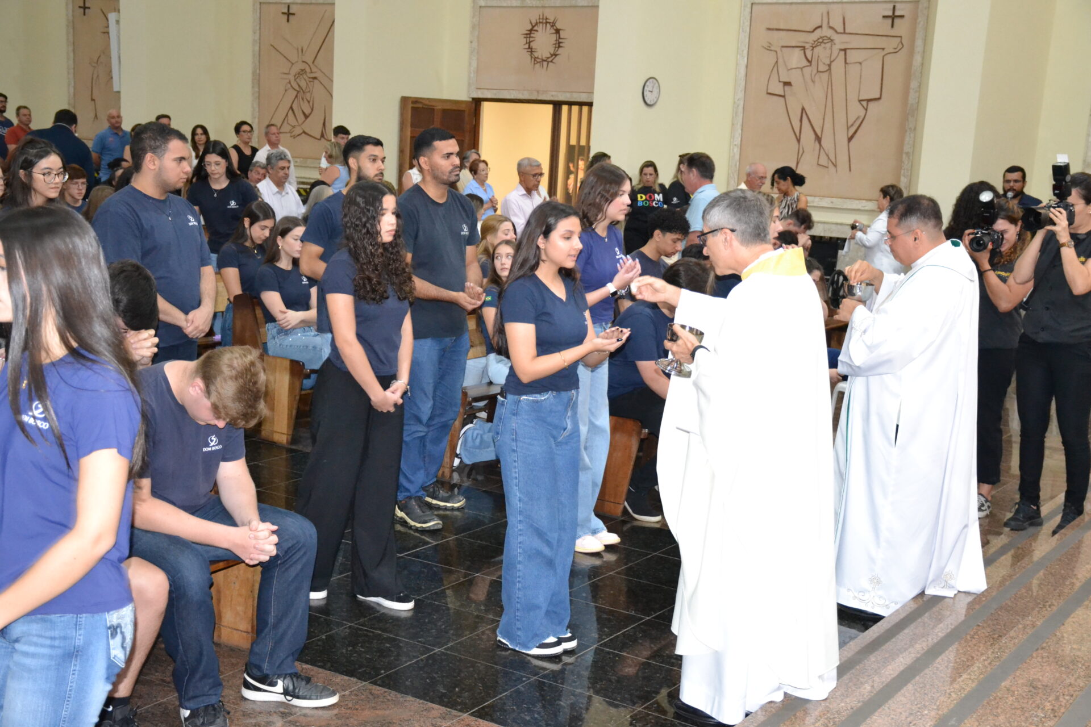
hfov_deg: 41.1
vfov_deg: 28.1
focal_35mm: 48
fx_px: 1455
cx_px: 546
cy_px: 364
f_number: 4
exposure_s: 1/60
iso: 3200
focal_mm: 32
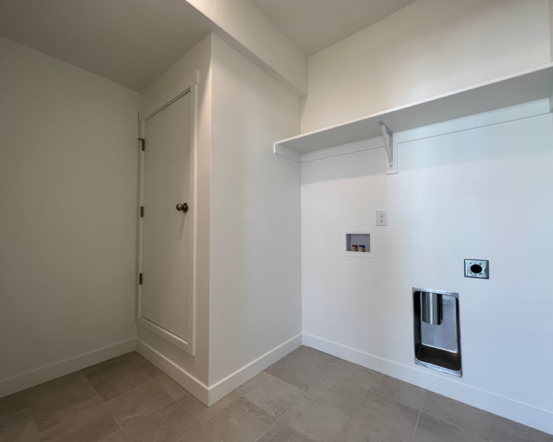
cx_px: 266
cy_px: 223
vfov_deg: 88.0
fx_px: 229
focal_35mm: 14
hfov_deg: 100.7
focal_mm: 1.57
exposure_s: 1/120
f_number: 1.8
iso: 125
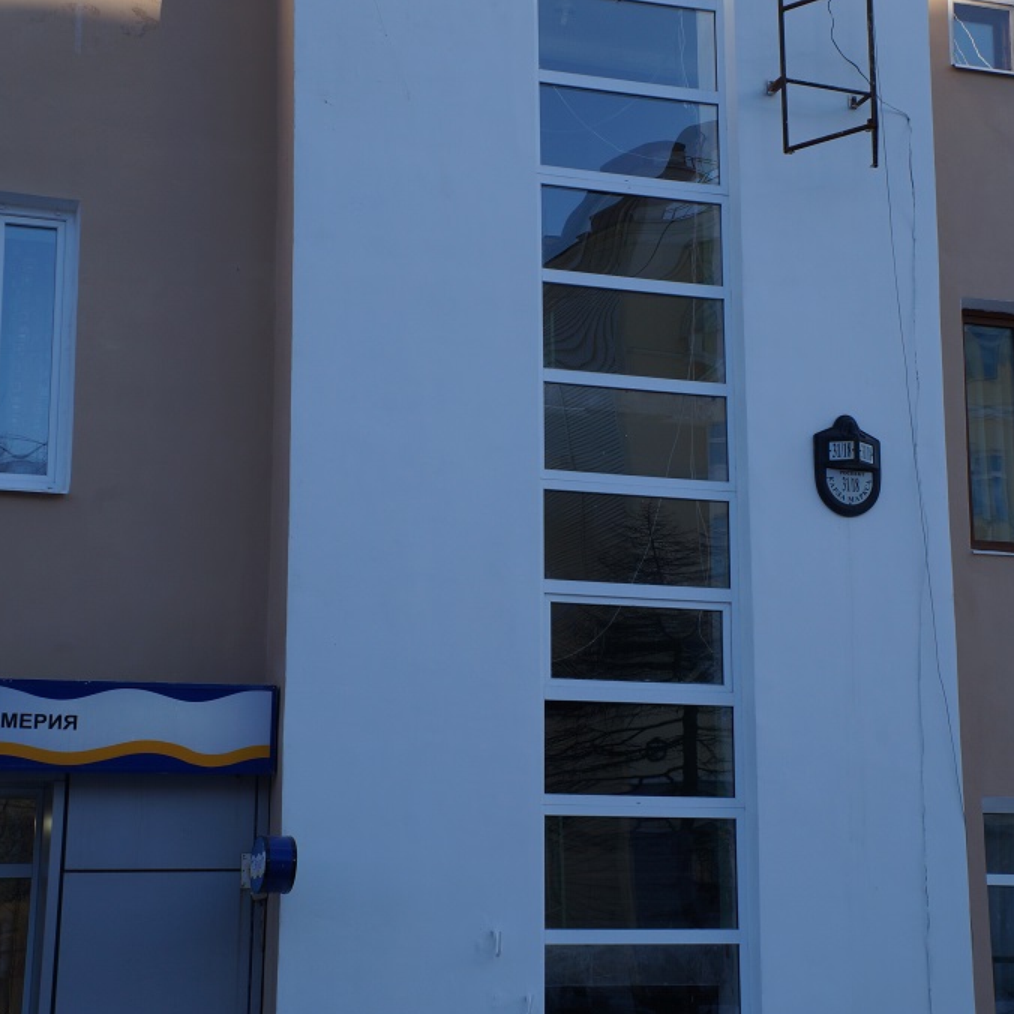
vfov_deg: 27.0
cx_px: 624
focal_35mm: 64
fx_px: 2109
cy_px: 508
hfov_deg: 27.0
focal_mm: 33
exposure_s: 1/400
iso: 200
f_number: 7.1
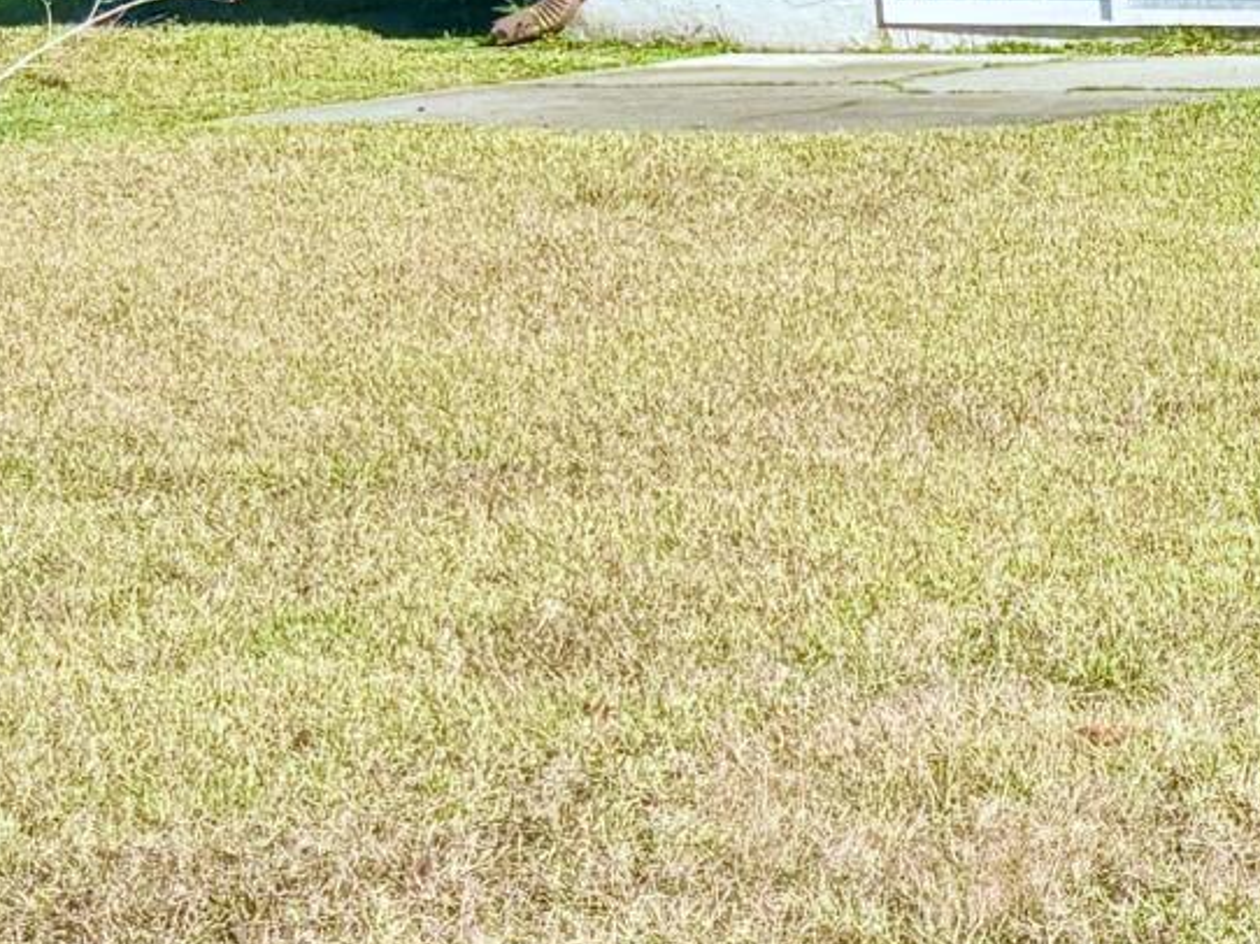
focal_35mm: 144
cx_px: 3327
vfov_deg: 10.3
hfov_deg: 10.9
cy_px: 388
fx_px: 5239
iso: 50
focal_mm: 5.96
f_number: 1.6
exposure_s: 1/3448
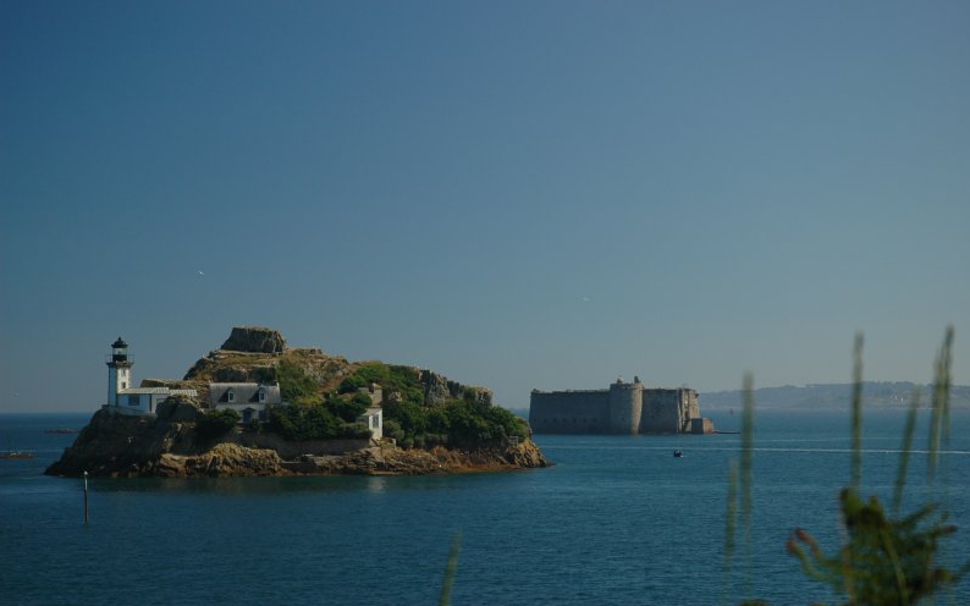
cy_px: 303
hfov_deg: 26.8
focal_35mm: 77
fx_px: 2035
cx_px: 487
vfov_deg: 16.9
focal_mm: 50
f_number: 6.3
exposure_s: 1/320
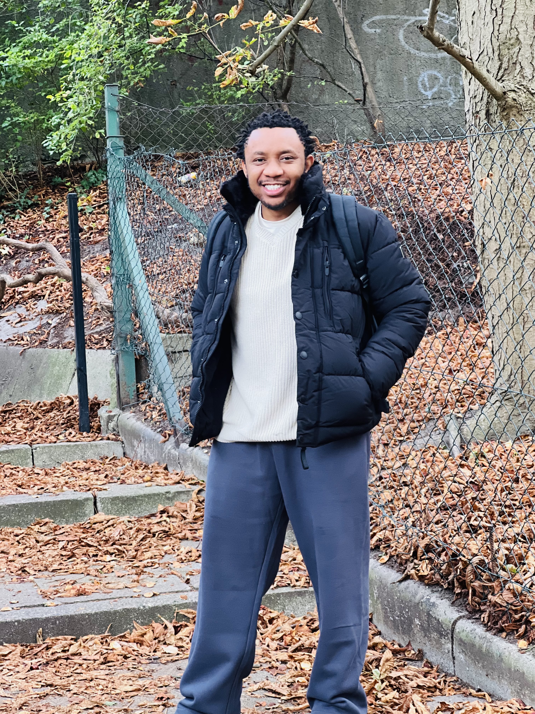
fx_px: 1587
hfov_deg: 19.1
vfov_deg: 25.3
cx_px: 268
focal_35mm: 77
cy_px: 357
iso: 320
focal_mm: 9
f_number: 2.8
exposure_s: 1/60
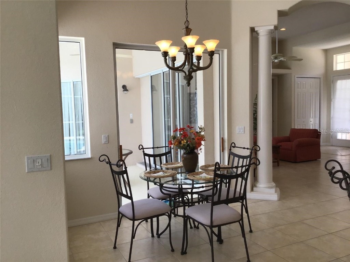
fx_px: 313
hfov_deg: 58.4
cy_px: 131
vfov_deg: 45.4
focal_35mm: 31
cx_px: 175
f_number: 2.4
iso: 32
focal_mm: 3.3
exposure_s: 1/120
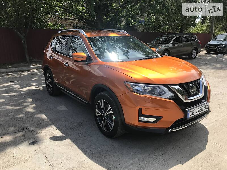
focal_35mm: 28
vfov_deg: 49.7
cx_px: 114
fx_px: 184
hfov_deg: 63.4
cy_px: 85
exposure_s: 1/1520
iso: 20
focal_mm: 4
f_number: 1.8
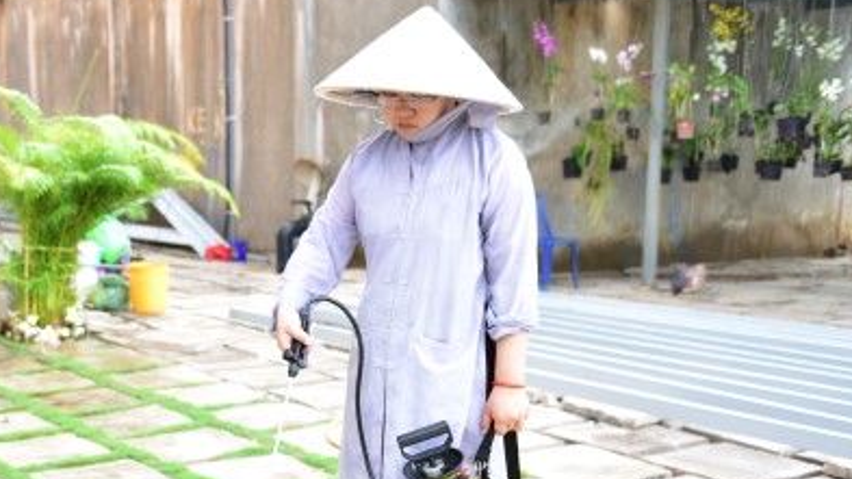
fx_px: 1310
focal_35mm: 58
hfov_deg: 35.1
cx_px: 199
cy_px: 398
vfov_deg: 20.4
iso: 250
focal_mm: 34
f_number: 2.8
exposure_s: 1/80
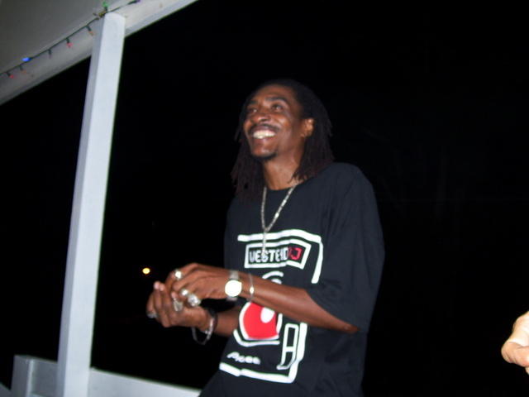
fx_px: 550
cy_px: 198
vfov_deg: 39.7
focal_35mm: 36
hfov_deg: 51.4
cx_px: 264
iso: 80
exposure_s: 1/60
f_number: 2.7
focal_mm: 6
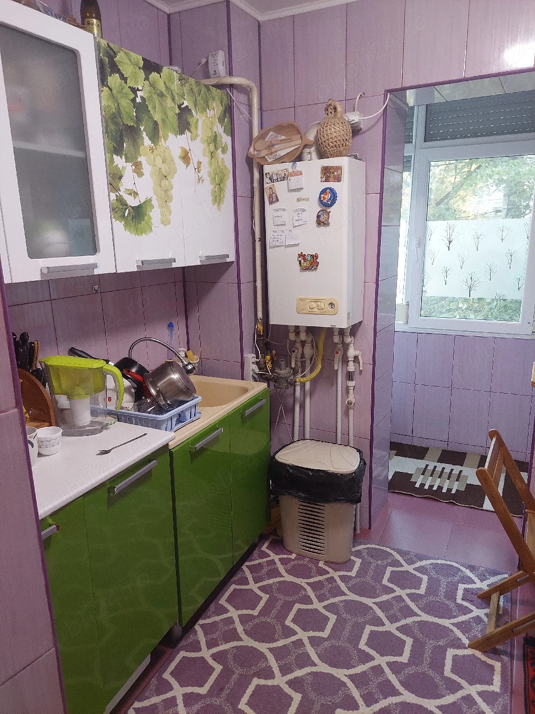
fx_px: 494
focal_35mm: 24
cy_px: 357
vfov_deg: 71.6
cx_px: 268
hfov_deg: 56.8
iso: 320
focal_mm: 5.23
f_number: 1.8
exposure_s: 1/50
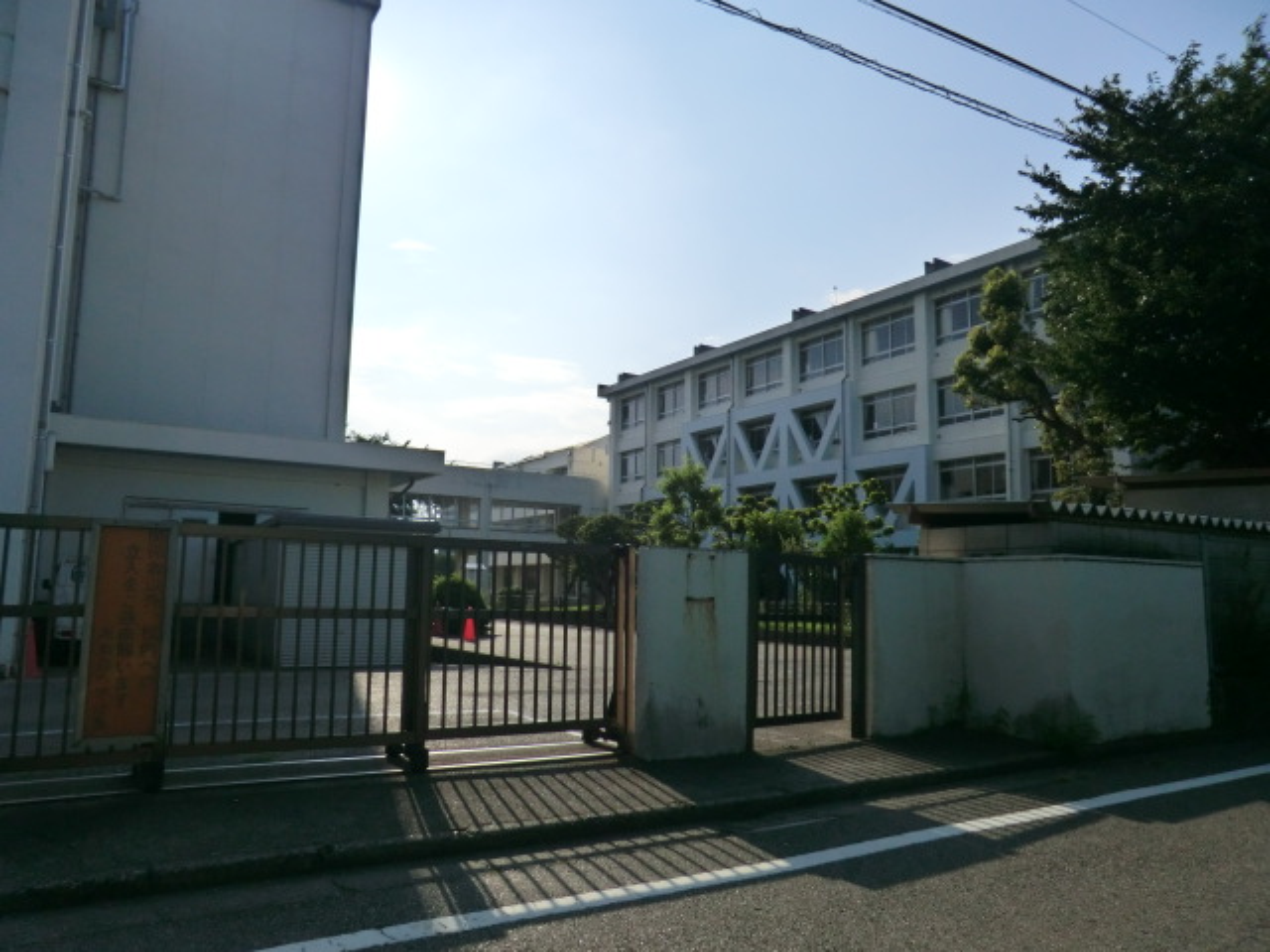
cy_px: 476
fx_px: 881
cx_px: 635
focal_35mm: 24
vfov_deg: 56.8
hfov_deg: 71.6
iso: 80
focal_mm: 4.3
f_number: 7.5
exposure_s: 1/640
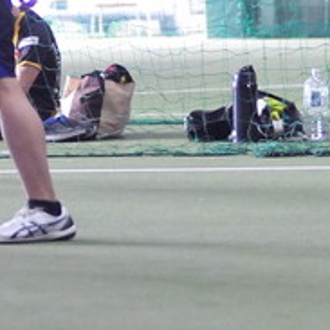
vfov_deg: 4.5
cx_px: 523
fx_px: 4206
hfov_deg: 4.5
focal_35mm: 390
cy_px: 46
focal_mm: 80
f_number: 2.8
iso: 2200
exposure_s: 1/500
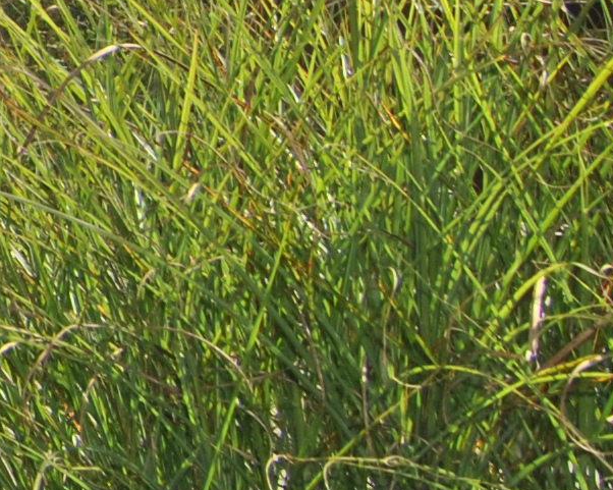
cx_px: -1158
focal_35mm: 127
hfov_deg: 10.9
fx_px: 2303
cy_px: -221
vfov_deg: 11.7
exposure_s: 1/200
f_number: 9
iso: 100
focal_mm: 14
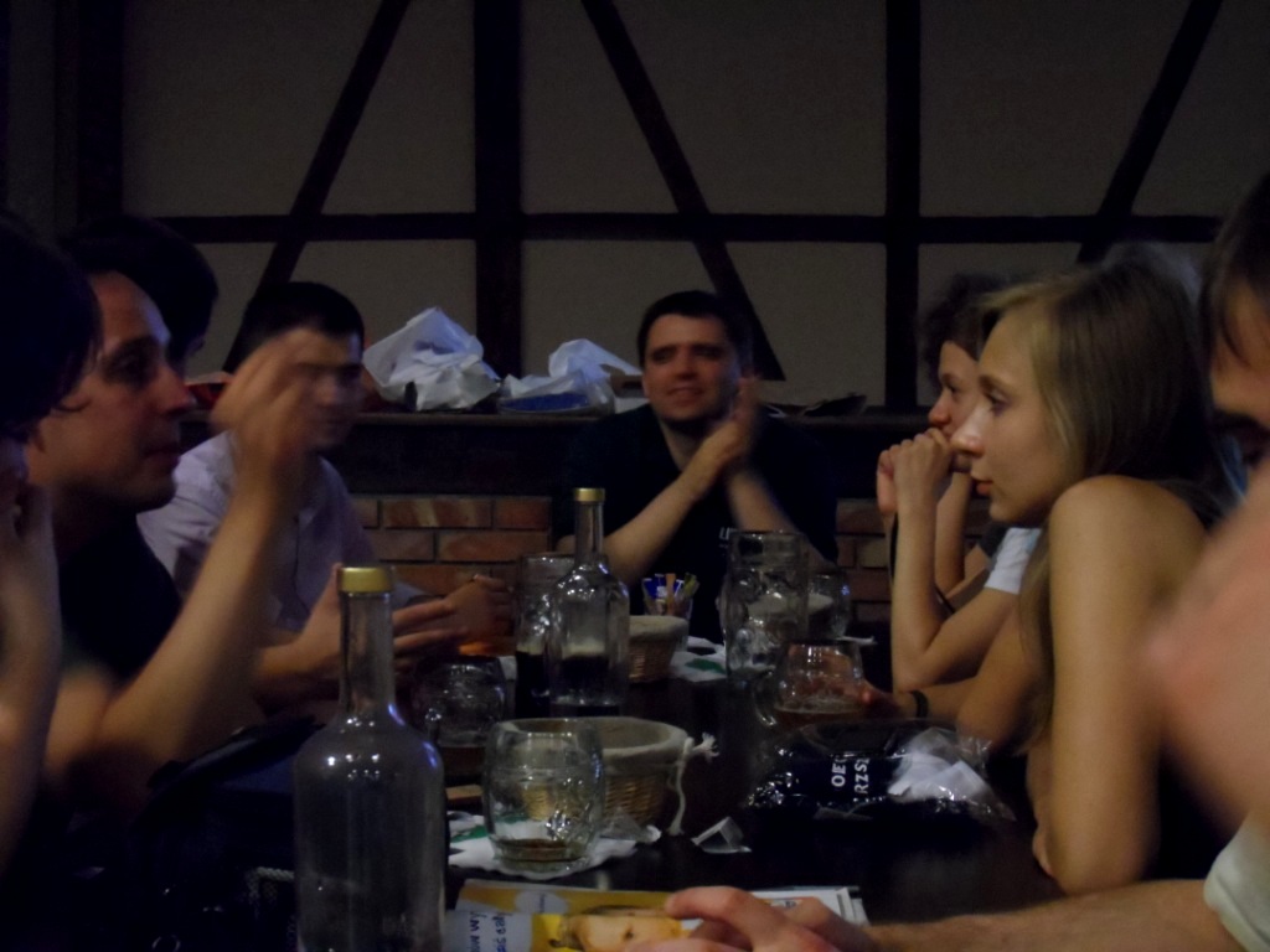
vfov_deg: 23.7
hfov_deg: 31.2
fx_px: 2275
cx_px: 635
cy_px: 476
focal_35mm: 62
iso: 800
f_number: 4.2
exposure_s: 1/8
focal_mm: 10.2
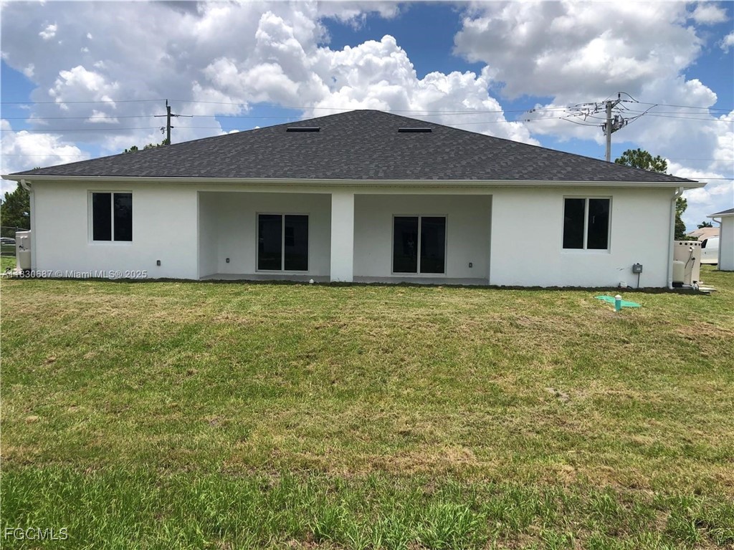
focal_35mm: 28
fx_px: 594
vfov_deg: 49.7
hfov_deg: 63.4
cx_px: 367
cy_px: 275
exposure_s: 1/2825
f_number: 1.8
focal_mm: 3.99
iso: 20
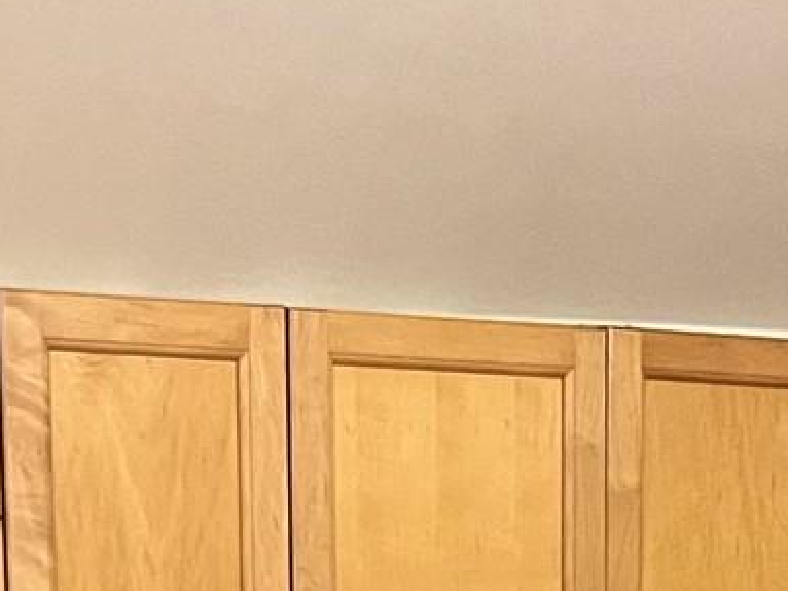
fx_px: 3163
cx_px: 442
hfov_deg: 14.2
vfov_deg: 9.9
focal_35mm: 139
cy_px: 1163
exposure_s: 1/60
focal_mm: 5.1
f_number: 1.6
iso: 320
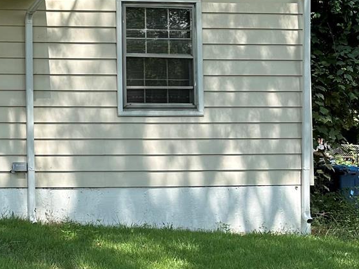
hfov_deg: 24.0
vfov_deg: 21.2
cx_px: -131
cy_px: 90
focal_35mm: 69
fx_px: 715
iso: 80
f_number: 1.78
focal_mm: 6.86
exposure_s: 1/1517
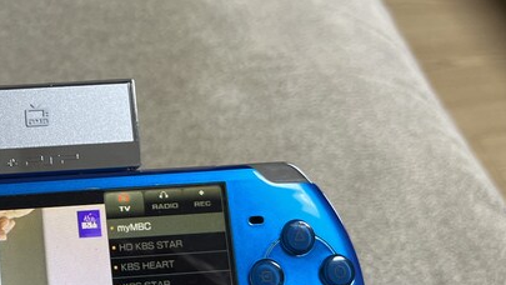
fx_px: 845
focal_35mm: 63
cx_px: -1
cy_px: 141
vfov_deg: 19.1
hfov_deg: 30.9
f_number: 1.6
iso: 80
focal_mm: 5.1
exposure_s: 1/60
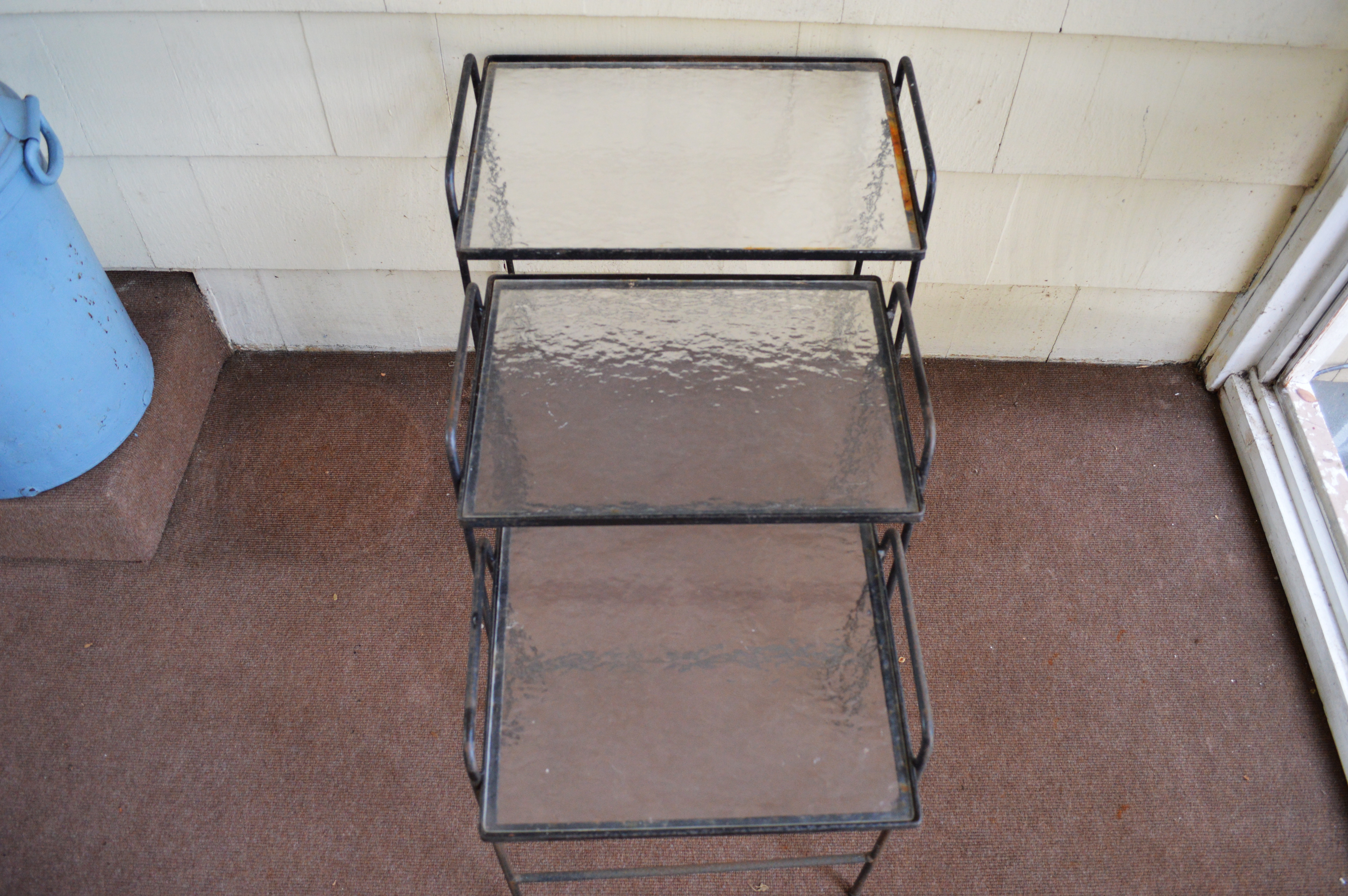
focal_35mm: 27
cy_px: 448
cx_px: 674
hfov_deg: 67.4
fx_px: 1010
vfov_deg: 47.8
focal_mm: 18
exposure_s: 1/60
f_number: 3.5
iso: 800
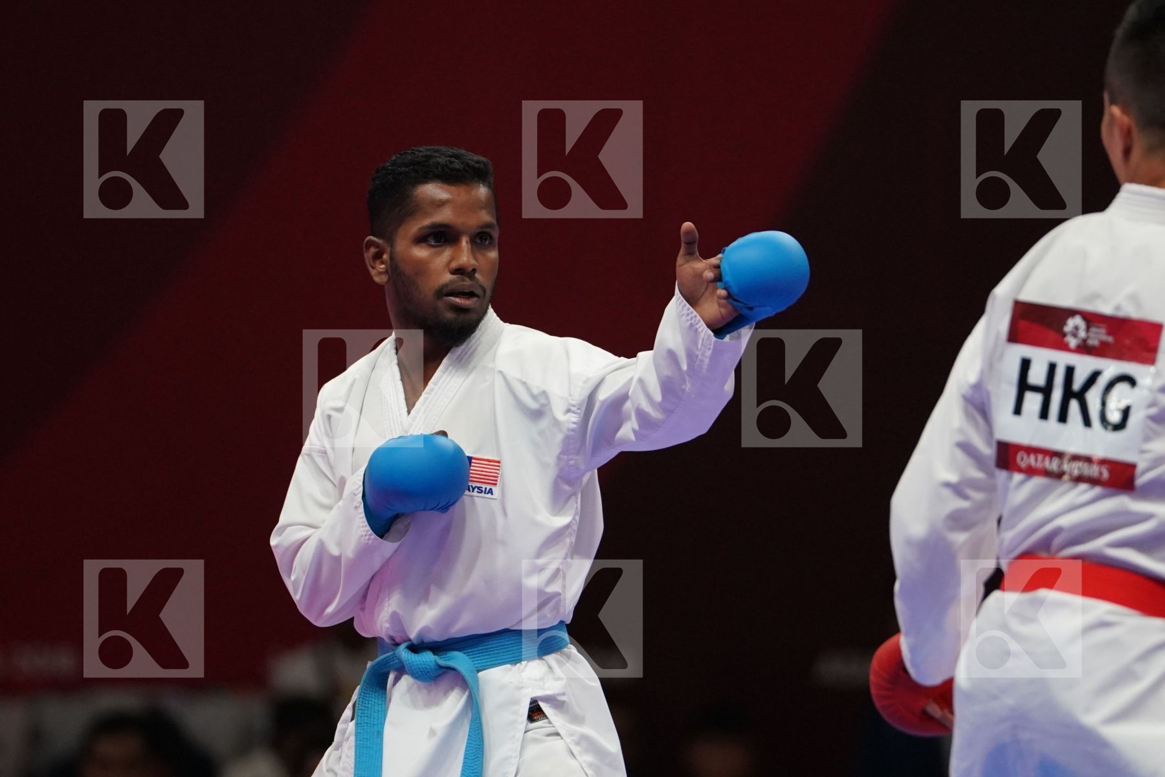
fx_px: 13429
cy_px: 388
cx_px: 582
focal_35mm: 415
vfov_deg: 3.3
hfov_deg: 5.0
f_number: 4
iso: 3200
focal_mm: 277
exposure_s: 1/1000
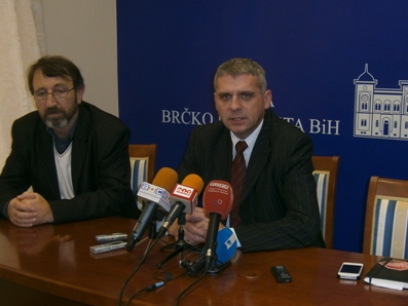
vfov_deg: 25.2
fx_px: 684
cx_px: 219
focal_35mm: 58
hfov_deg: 33.2
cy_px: 188
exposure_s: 1/40
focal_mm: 6.4
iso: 80
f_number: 3.1
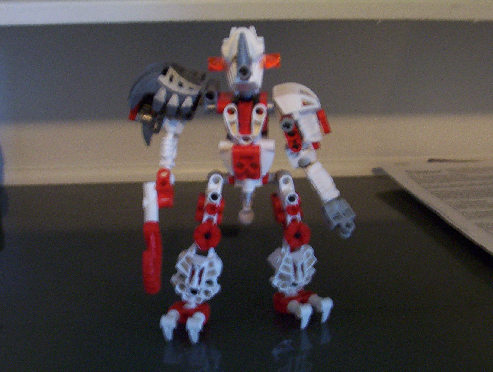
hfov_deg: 35.5
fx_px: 771
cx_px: 246
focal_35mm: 54
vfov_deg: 27.1
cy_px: 186
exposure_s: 1/8
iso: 200
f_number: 2.97
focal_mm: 7.1
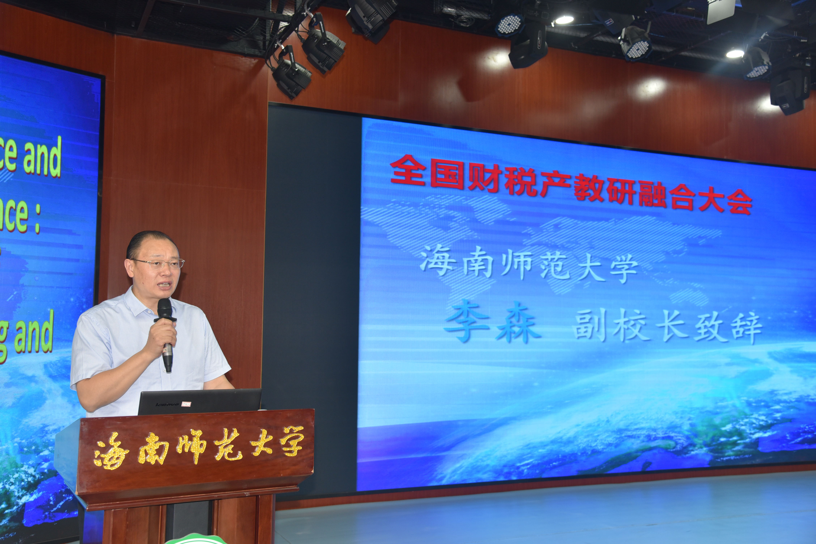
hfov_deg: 50.7
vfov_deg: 35.1
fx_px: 861
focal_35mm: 38
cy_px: 272
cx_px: 408
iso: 800
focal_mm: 38
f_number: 5
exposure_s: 1/100
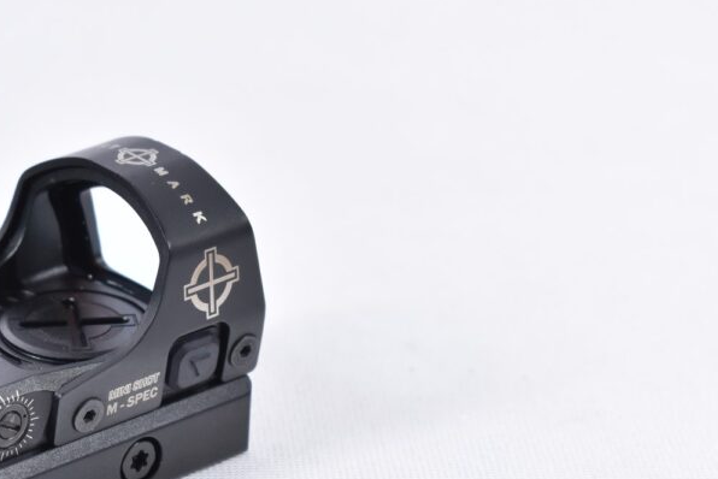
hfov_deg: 12.3
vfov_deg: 8.3
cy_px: 343
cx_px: 34
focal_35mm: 166
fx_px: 3312
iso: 640
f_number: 5.6
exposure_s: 1/50
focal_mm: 55
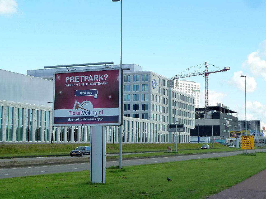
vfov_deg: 24.4
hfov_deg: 32.2
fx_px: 461
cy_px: 99
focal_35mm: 60
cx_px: 133
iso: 200
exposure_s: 1/320
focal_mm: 9.7
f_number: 3.9
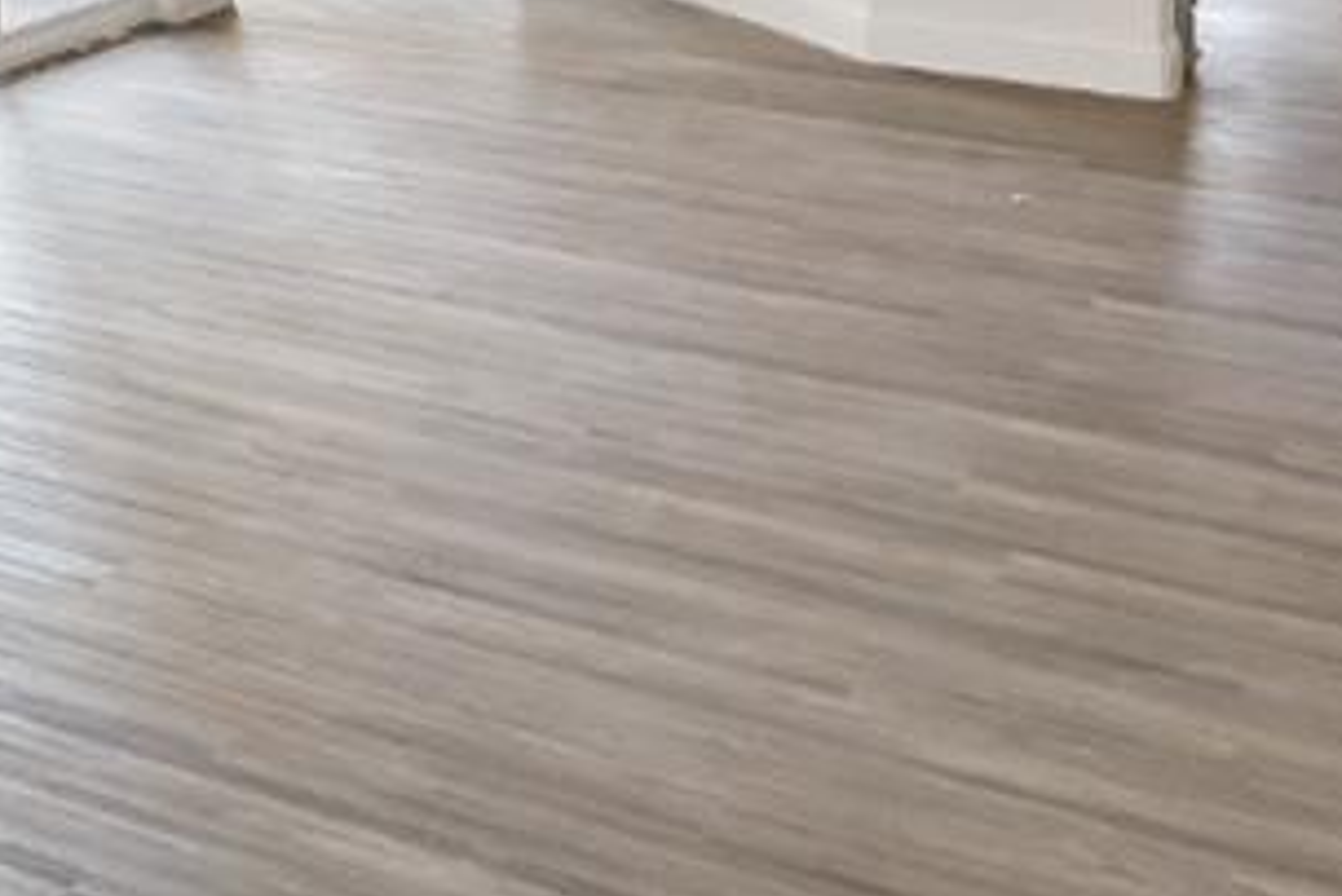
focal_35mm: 69
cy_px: -424
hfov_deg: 21.8
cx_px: -896
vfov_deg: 17.8
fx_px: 2573
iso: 250
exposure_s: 1/160
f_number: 4
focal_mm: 14
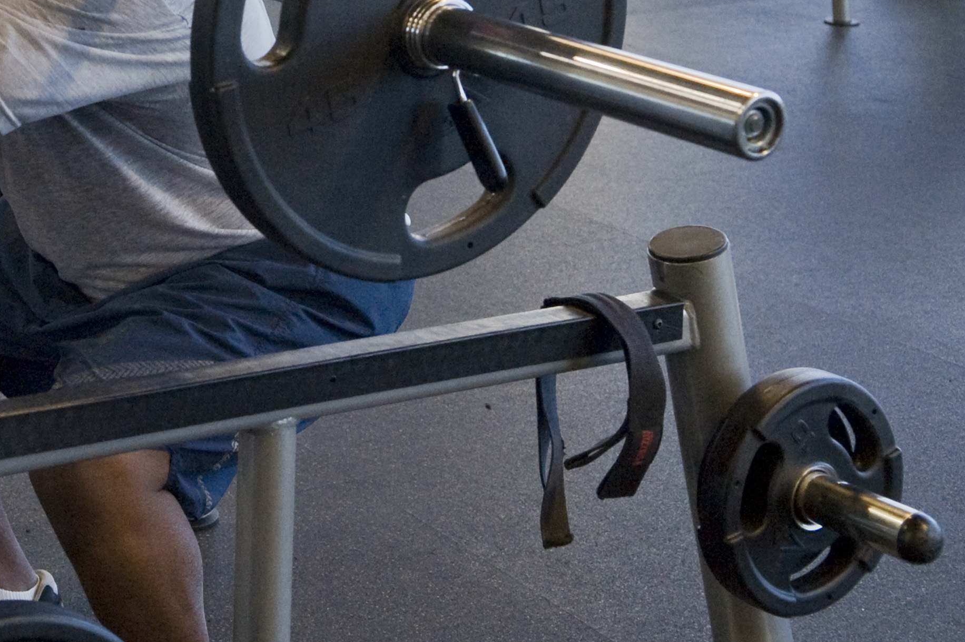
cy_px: -38
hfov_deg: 27.1
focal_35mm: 72
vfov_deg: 18.3
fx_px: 1929
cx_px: 97
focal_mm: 31
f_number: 5
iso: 2500
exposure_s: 1/200
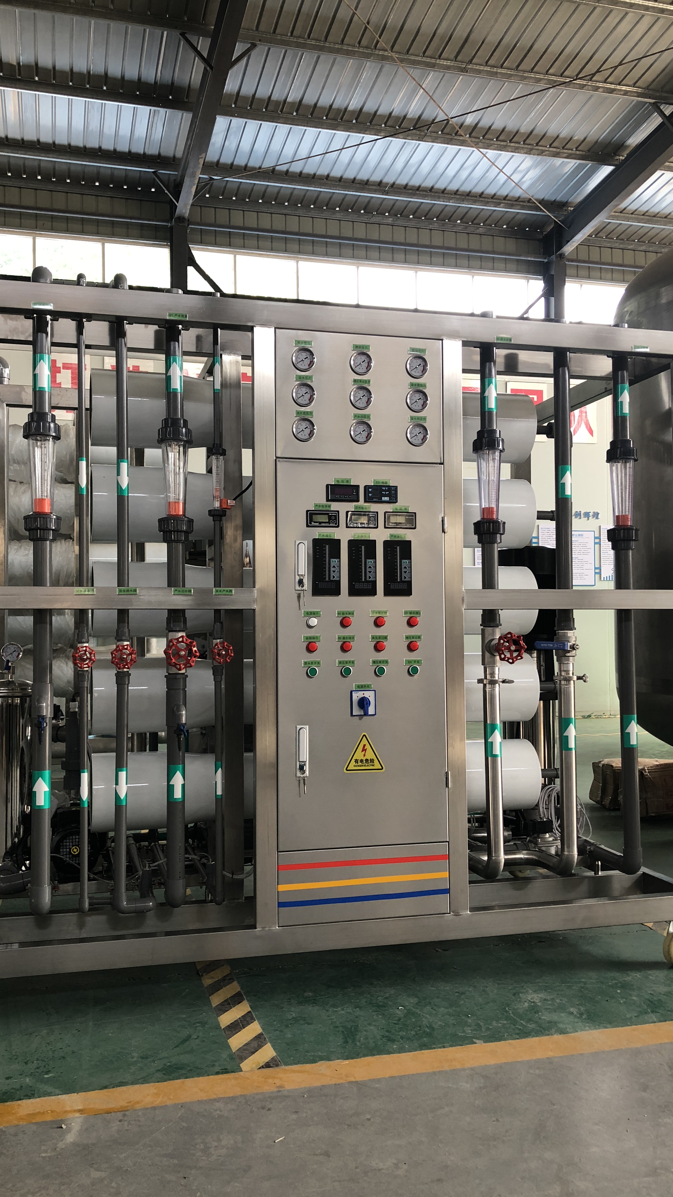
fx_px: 983
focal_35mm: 31
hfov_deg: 37.8
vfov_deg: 62.6
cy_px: 605
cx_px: 314
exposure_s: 1/40
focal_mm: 4
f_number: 1.8
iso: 25
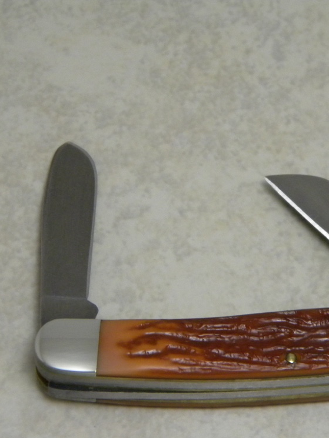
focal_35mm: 141
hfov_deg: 10.5
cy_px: 219
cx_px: 265
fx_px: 1786
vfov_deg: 14.0
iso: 400
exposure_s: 1/24.8
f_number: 4.7
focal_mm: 19
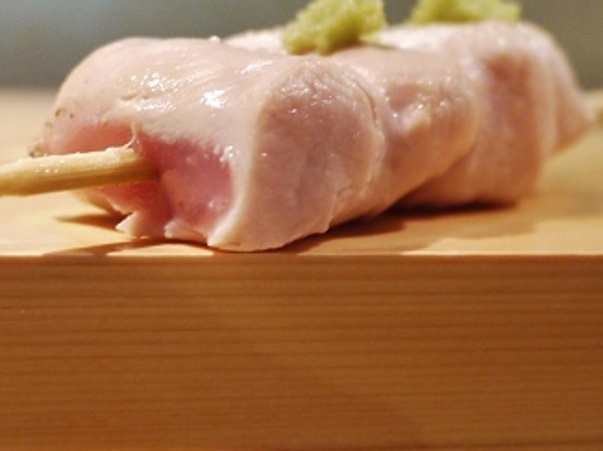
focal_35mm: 55
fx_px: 957
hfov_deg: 35.0
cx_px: 296
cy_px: 194
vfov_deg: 26.5
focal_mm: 14
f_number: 2.5
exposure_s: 1/8
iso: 400
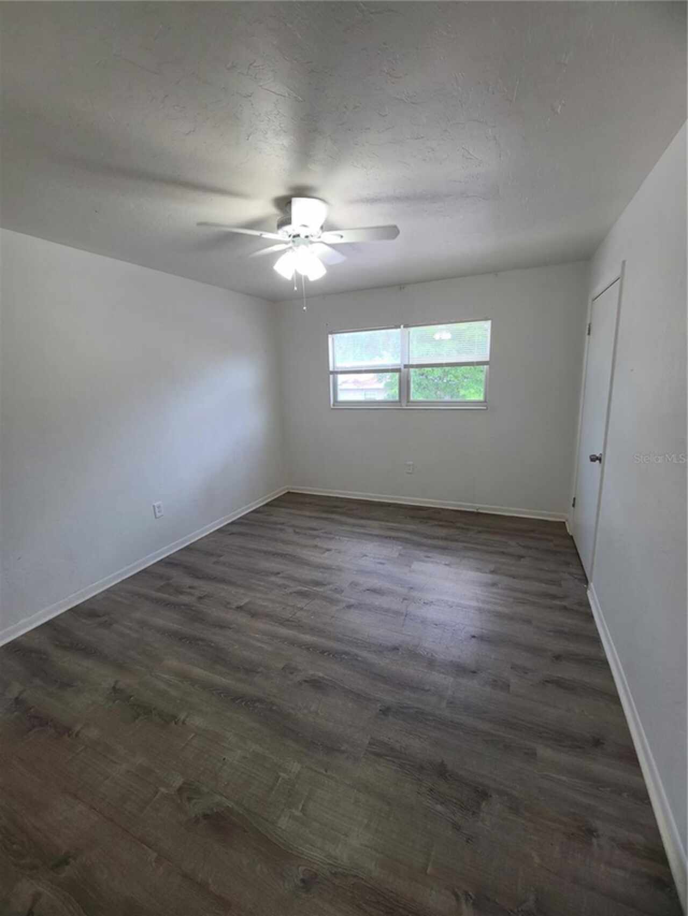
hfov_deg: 89.9
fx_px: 344
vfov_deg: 106.2
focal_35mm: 13
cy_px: 458
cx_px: 344
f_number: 2.2
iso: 80
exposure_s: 1/60
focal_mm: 2.2
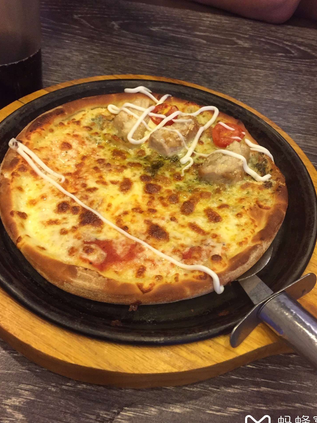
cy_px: 216
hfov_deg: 45.4
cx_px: 160
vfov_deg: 58.3
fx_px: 379
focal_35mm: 31
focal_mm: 4.15
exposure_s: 1/20
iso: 250
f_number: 2.2
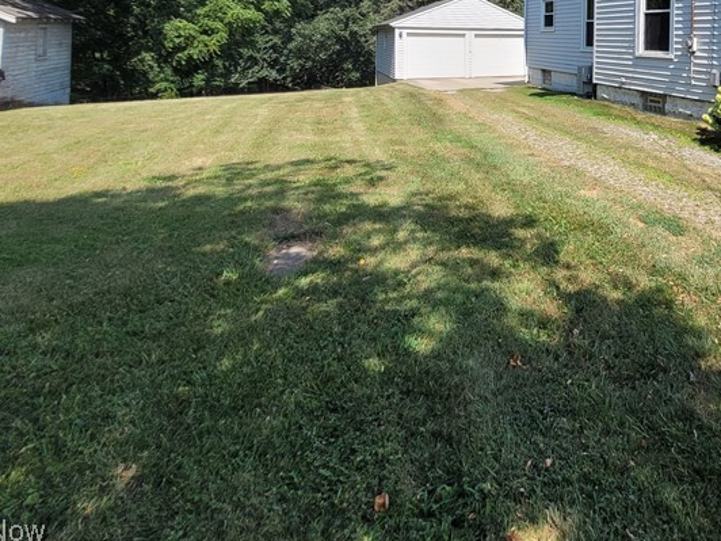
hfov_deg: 61.8
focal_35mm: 25
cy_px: 41
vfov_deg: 48.3
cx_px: 606
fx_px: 521
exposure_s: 1/997
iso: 40
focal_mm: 1.74
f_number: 2.2
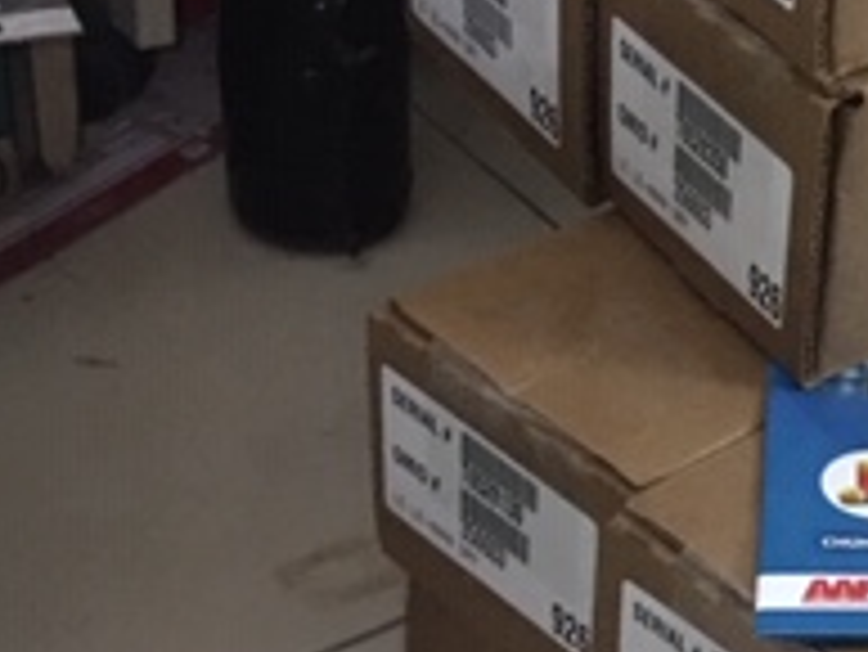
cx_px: 1403
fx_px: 2409
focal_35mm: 96
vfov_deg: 15.4
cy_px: 333
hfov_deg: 17.7
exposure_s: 1/4
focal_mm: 4.15
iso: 125
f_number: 2.2
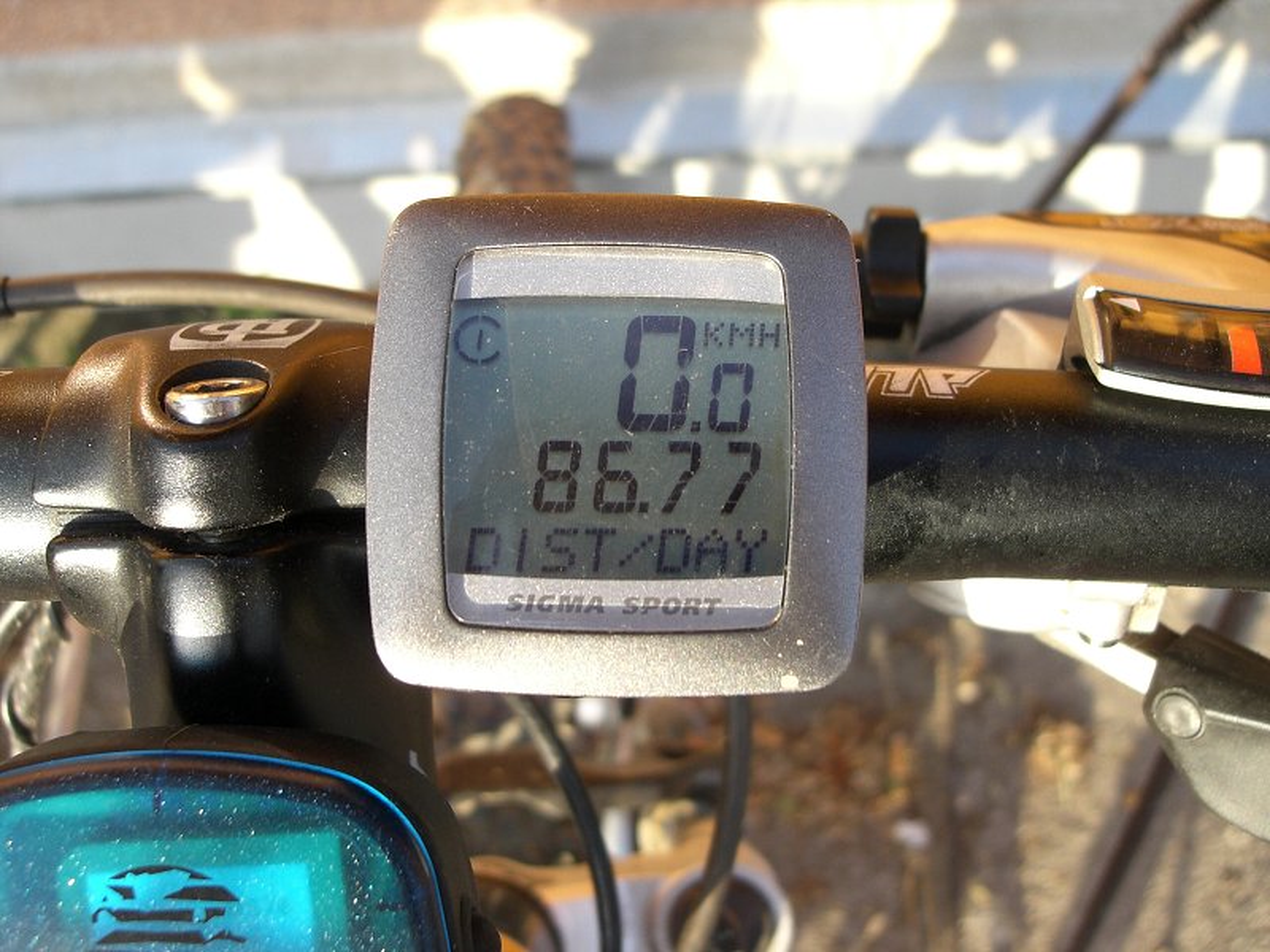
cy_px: 476
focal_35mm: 38
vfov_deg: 37.7
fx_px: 1394
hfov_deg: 49.0
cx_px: 635
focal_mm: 6.3
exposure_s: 1/160
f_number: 3.1
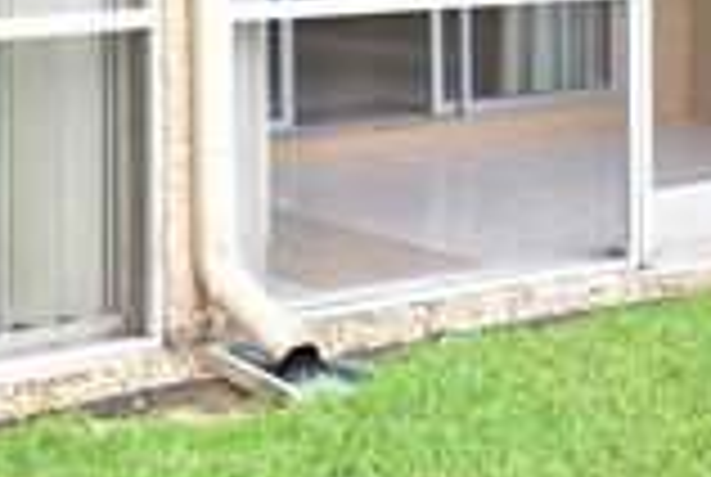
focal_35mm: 105
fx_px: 2068
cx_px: 482
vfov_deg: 12.8
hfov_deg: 19.4
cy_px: -90
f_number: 3.8
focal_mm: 23
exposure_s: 1/40
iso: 220
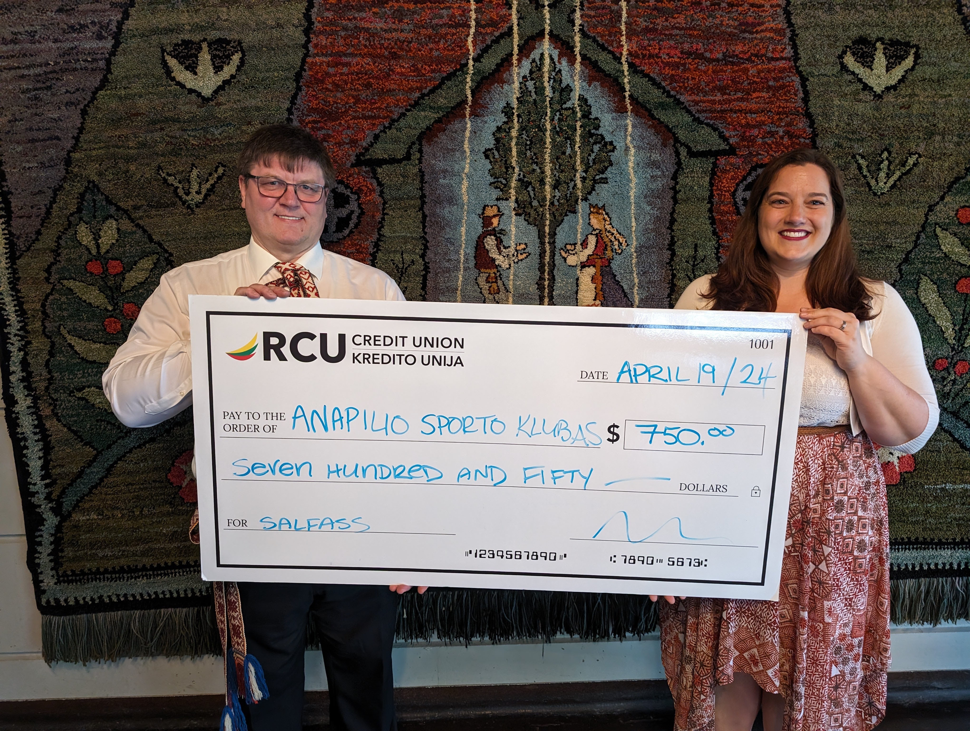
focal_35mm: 24
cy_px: 366
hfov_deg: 71.5
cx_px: 485
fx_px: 673
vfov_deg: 56.9
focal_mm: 6.9
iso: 780
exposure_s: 1/120
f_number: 1.68
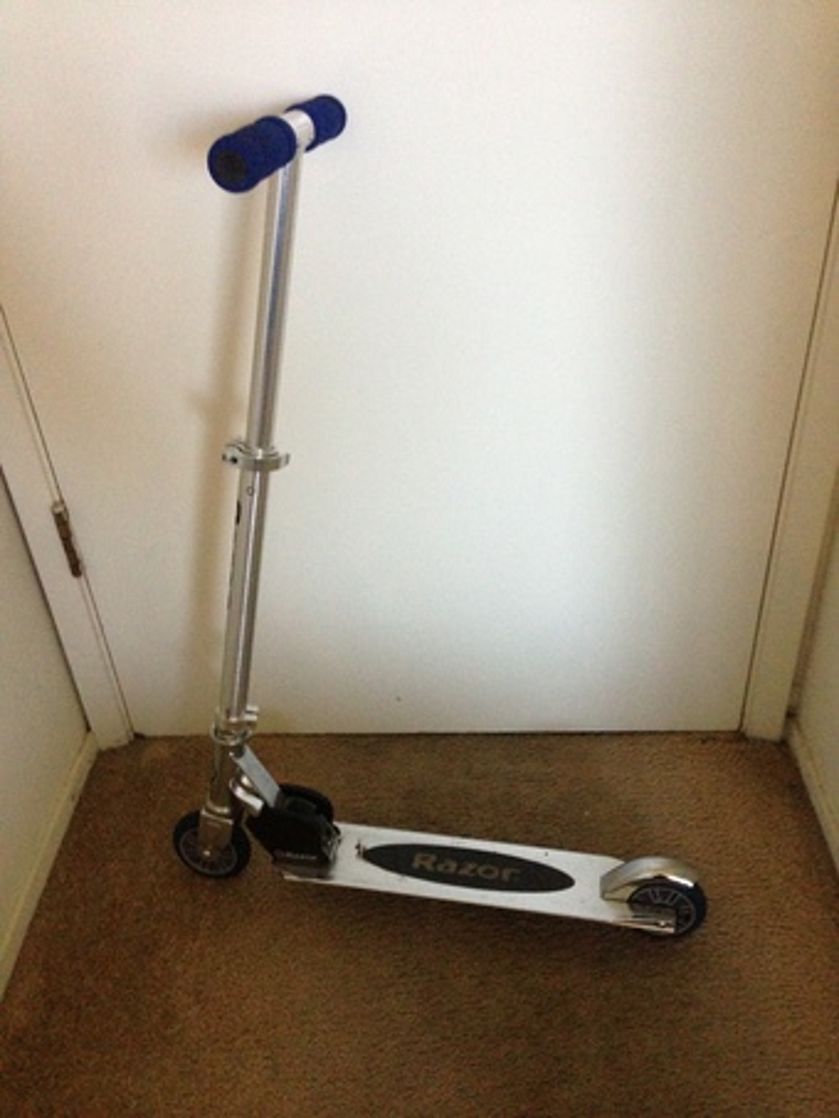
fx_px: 1066
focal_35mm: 33
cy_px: 559
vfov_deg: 55.3
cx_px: 420
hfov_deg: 43.0
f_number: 2.4
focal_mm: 4.13
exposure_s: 1/20
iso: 400
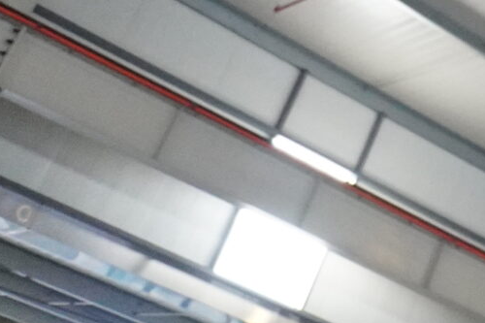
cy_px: -258
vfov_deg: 10.5
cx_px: 1205
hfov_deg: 12.5
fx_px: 1656
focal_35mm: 123
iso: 2500
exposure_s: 1/160
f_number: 3.5
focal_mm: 16
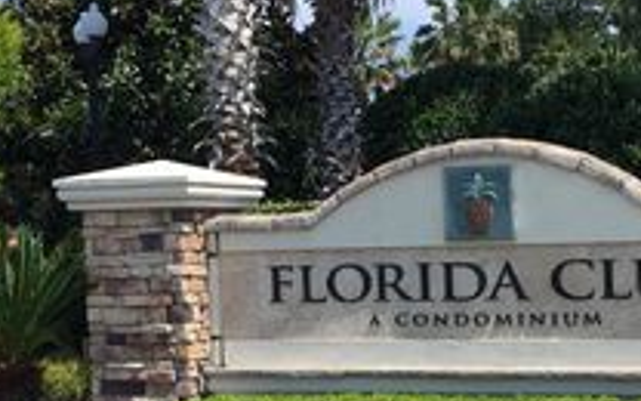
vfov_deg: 17.4
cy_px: 332
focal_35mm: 74
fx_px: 1293
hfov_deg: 27.4
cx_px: 499
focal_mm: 4.15
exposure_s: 1/1374
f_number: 2.2
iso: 25
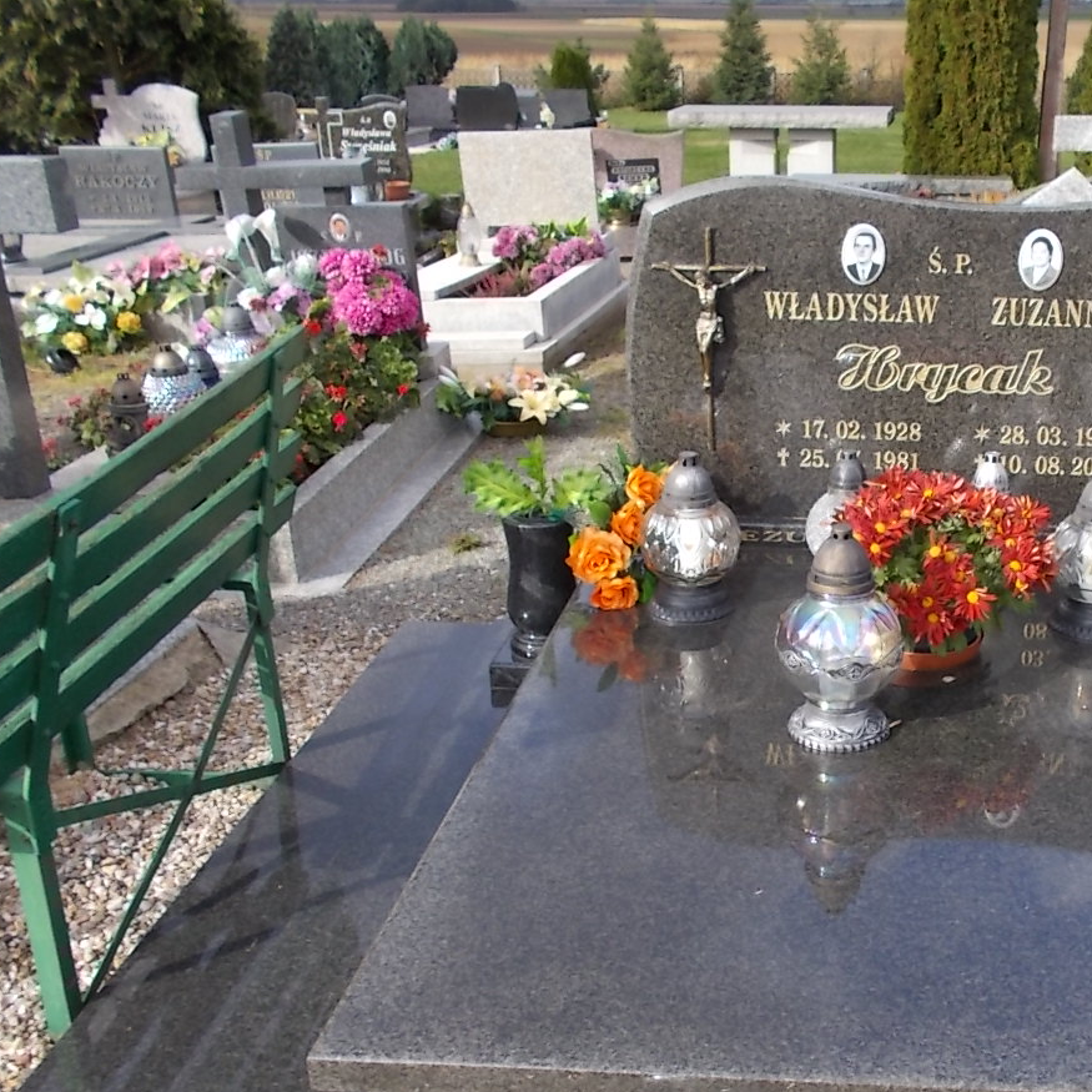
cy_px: 658
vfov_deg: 39.8
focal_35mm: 42
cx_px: 820
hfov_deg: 39.0
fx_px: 1499
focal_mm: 4.6
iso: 80
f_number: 3.2
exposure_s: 1/320
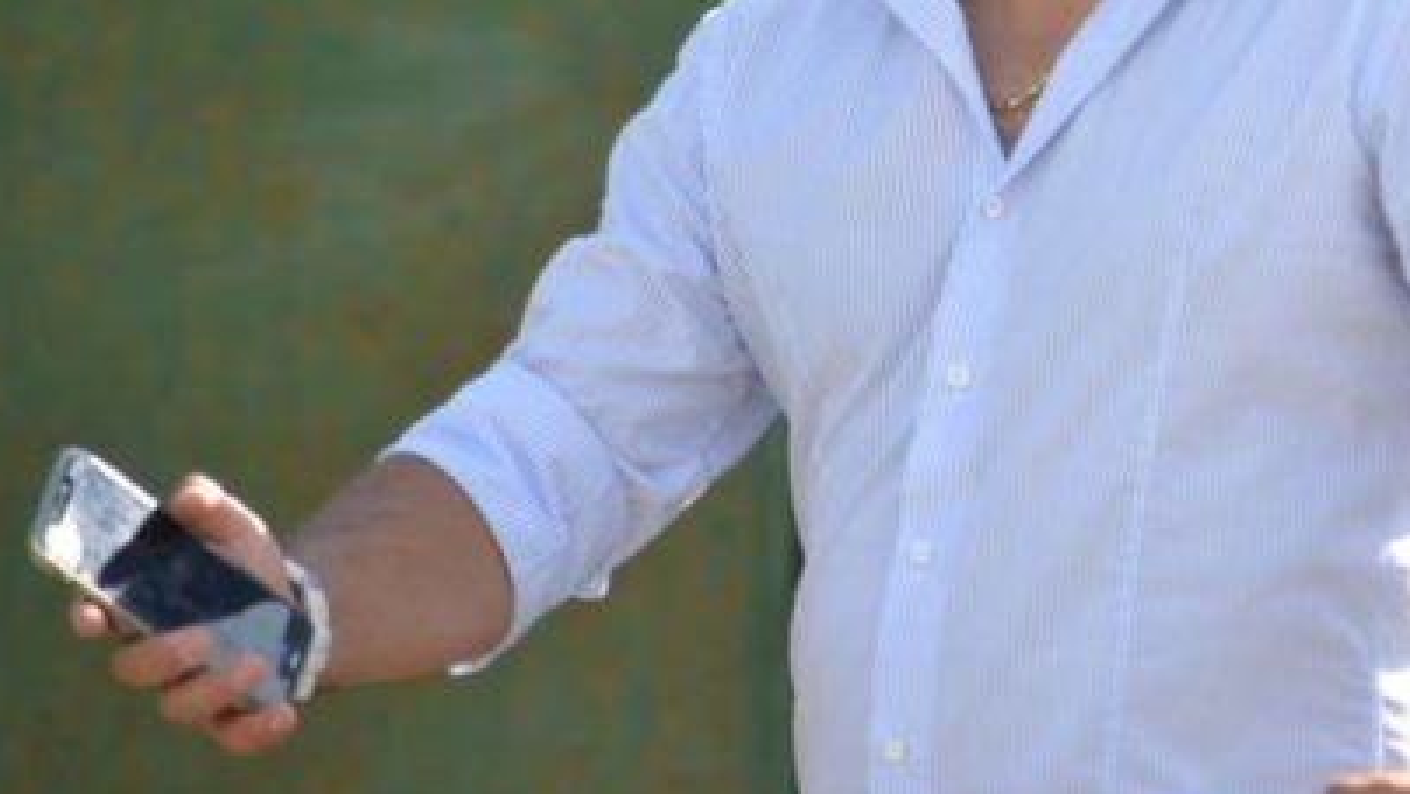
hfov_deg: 5.9
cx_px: 1018
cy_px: 24
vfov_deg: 3.3
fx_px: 13685
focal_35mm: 366
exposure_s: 1/800
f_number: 5
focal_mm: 135
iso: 400
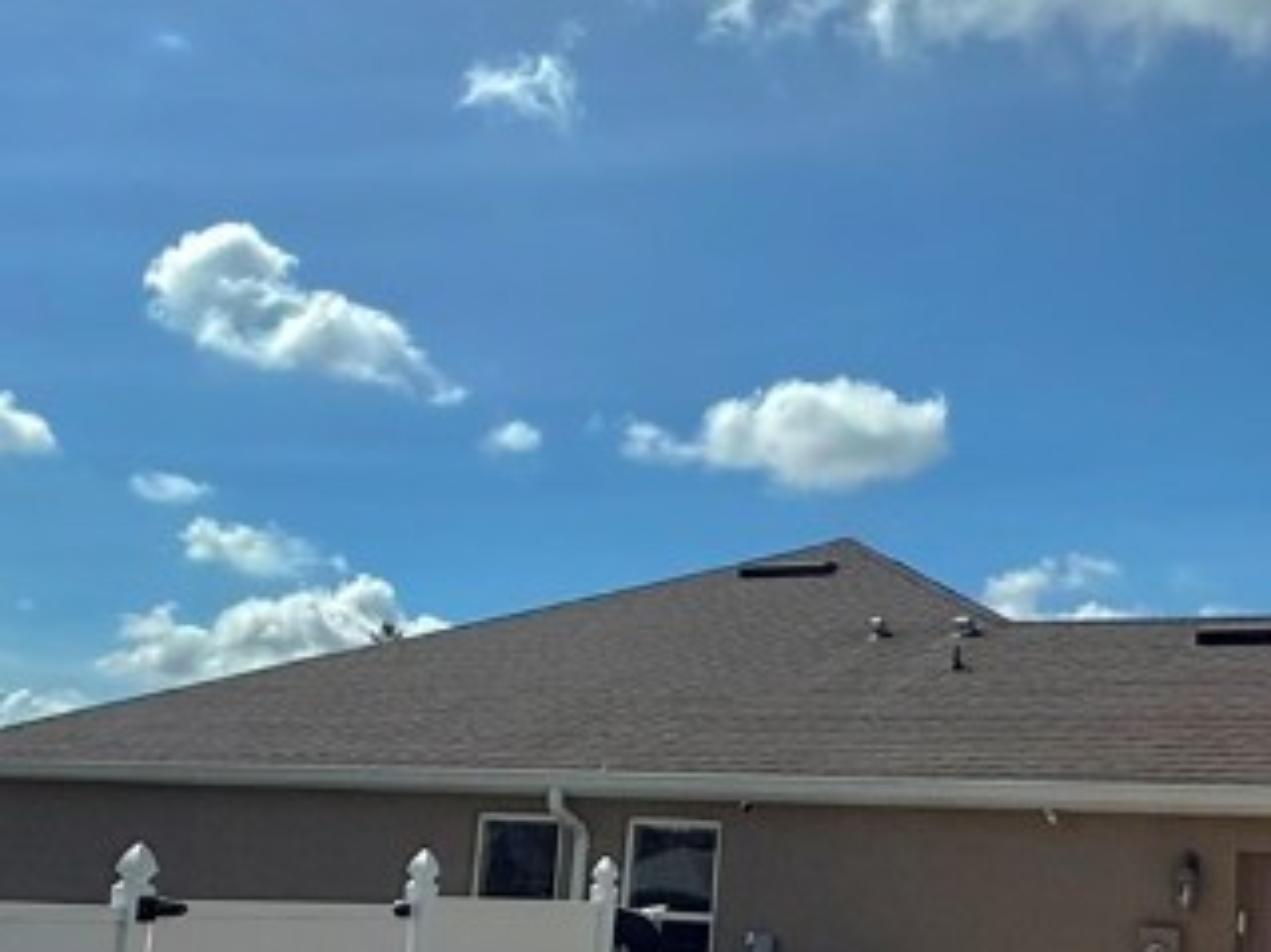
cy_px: 578
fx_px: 1652
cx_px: 892
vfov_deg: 32.1
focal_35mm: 45
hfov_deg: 41.3
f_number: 2.2
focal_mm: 2.22
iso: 50
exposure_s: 1/4762
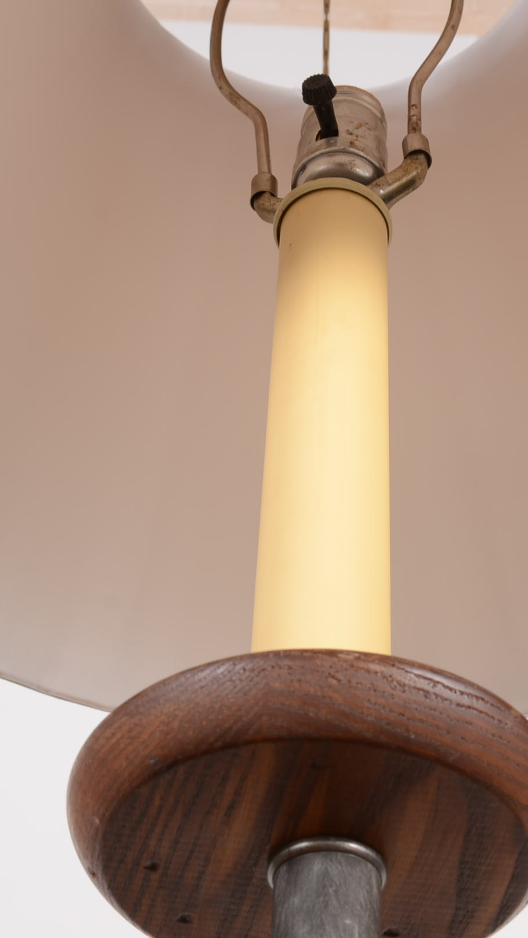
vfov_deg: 29.3
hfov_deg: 16.7
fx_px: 1791
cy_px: 466
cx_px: 349
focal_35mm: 72
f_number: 11
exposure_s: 1/100
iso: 125
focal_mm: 30
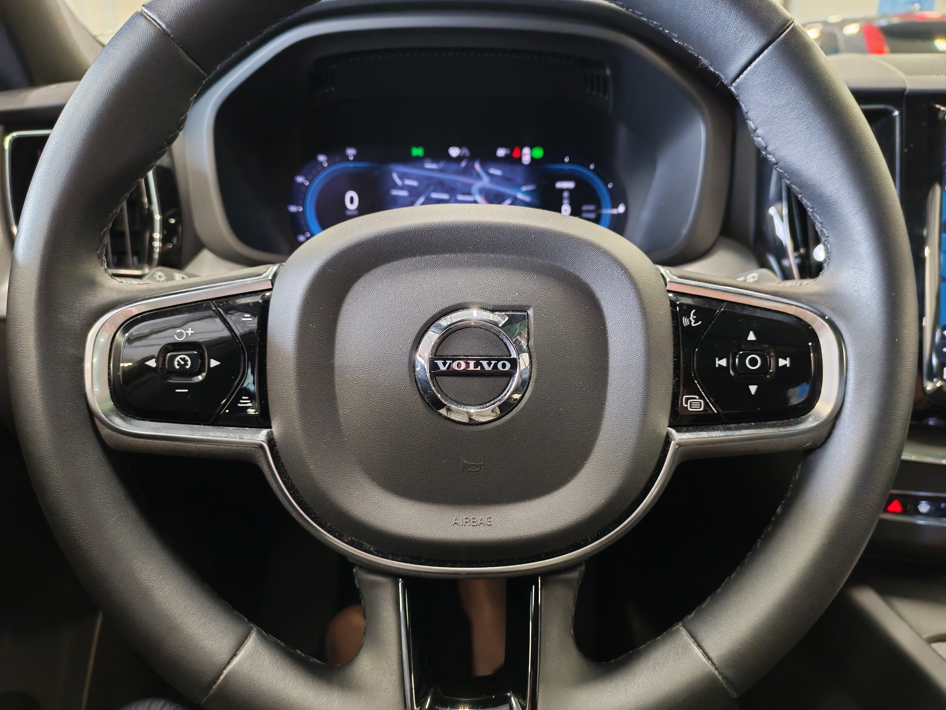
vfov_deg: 51.4
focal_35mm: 27
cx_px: 473
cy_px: 355
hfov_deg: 65.3
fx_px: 738
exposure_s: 1/50
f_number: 1.9
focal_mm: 6.12
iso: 1600
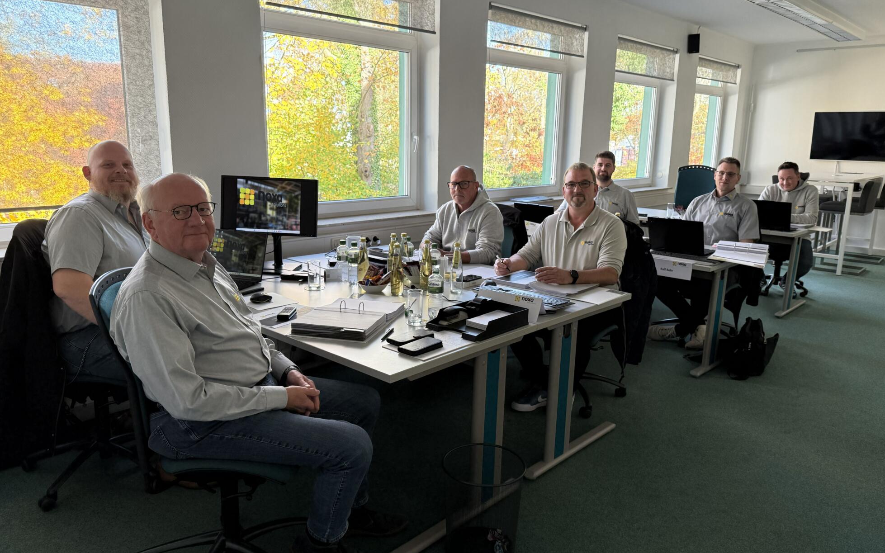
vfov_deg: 47.6
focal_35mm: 26
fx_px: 627
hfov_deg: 70.4
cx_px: 445
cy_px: 266
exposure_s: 1/172
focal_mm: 6.76
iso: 200
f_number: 1.78
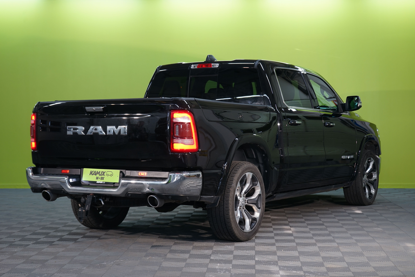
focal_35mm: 65
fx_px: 749
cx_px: 208
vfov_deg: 20.9
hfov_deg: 31.0
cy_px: 138
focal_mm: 65
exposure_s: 1/13
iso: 400
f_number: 6.3
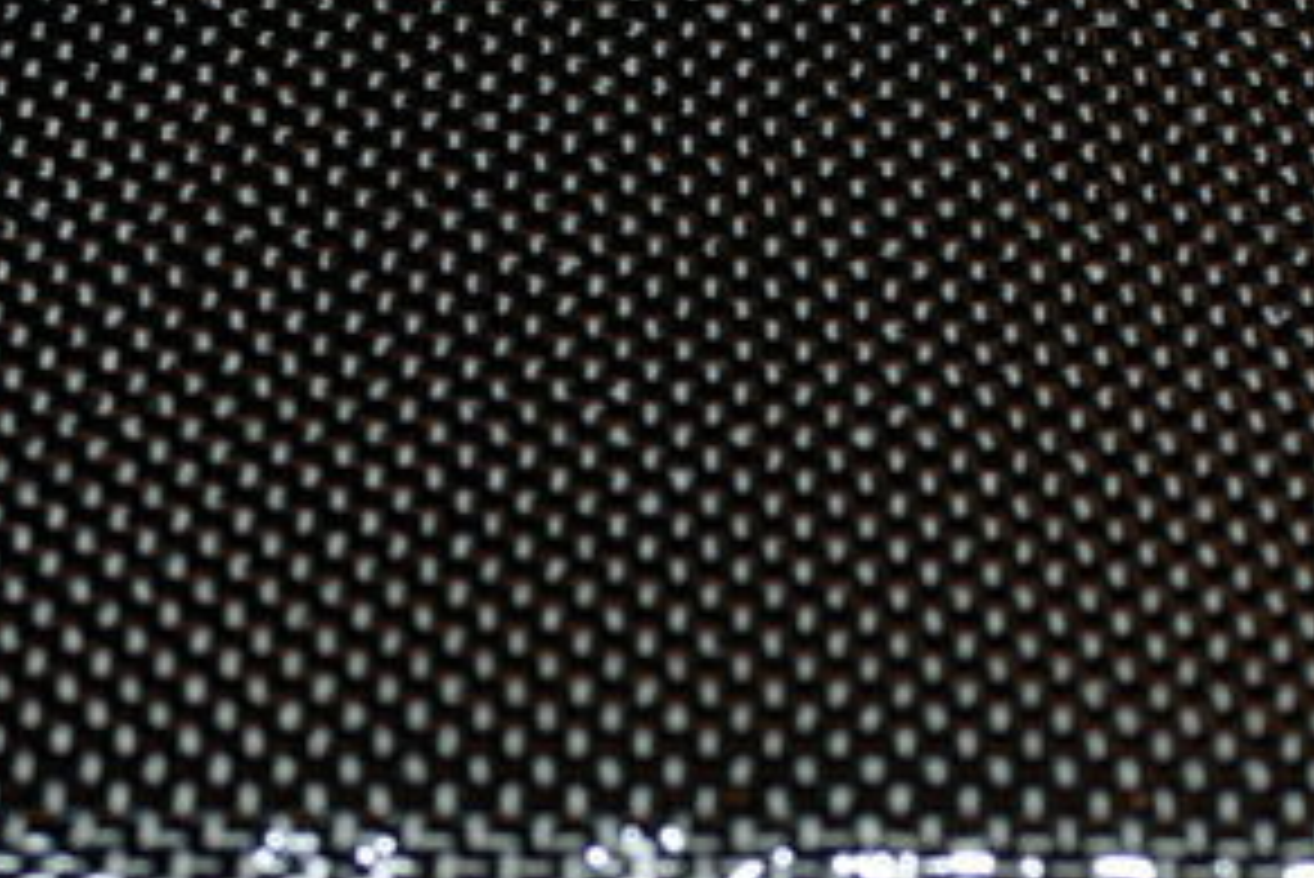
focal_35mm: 148
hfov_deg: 13.8
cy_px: 288
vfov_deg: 9.3
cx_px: 1084
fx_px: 5408
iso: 400
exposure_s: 1/80
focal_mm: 45
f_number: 5.6
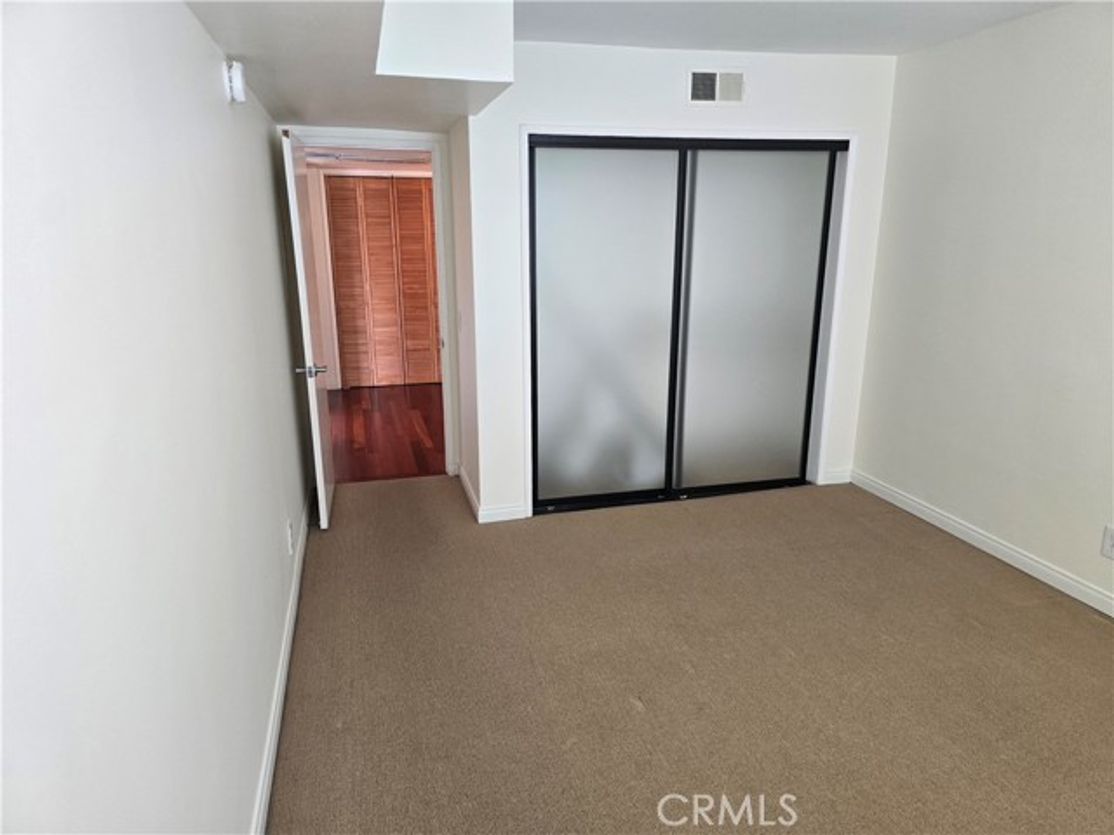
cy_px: 418
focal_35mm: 23
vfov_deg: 58.9
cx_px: 557
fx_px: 740
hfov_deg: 73.9
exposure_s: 1/180
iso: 160
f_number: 1.7
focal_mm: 6.3
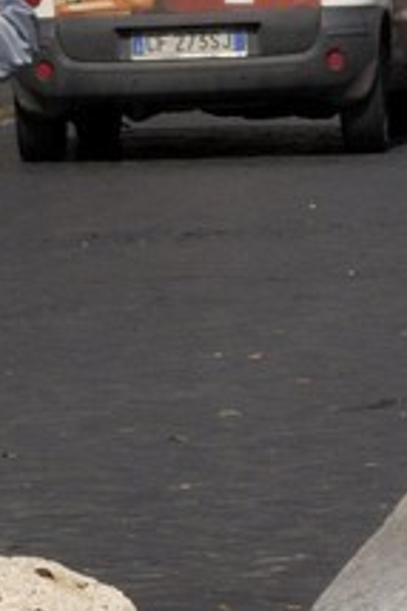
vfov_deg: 3.7
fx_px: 9104
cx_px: 575
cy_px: 2148
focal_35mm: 536
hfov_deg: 2.6
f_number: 17
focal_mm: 48
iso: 100
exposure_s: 1/100
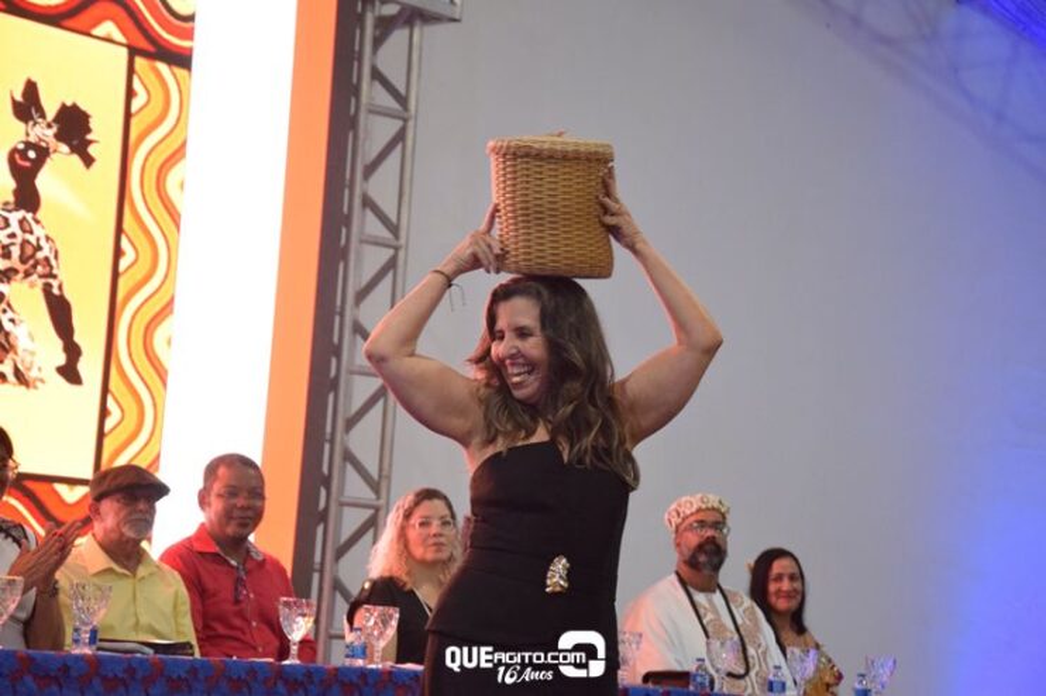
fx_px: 2701
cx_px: 523
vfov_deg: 14.7
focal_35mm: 93
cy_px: 348
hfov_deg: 21.9
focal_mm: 62
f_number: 5.3
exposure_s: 1/60
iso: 2000
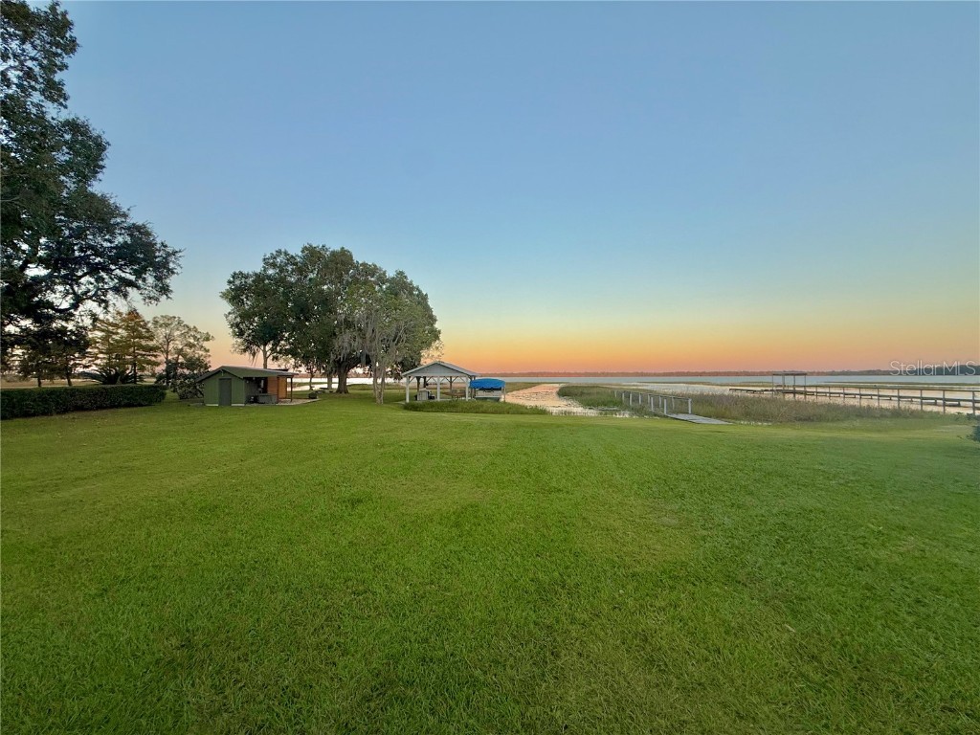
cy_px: 368
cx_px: 490
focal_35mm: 14
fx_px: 396
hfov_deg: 102.1
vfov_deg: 85.7
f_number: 2.2
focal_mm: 2.22
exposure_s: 1/315
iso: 50
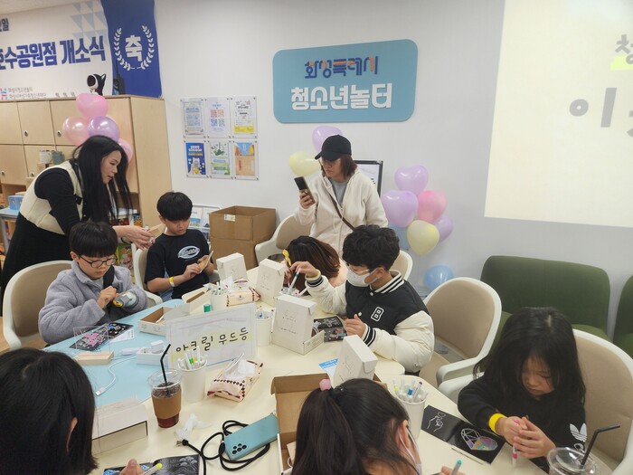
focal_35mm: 23
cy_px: 238
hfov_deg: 73.9
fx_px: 421
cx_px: 316
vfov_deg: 58.9
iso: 64
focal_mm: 5.4
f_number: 1.8
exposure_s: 1/120
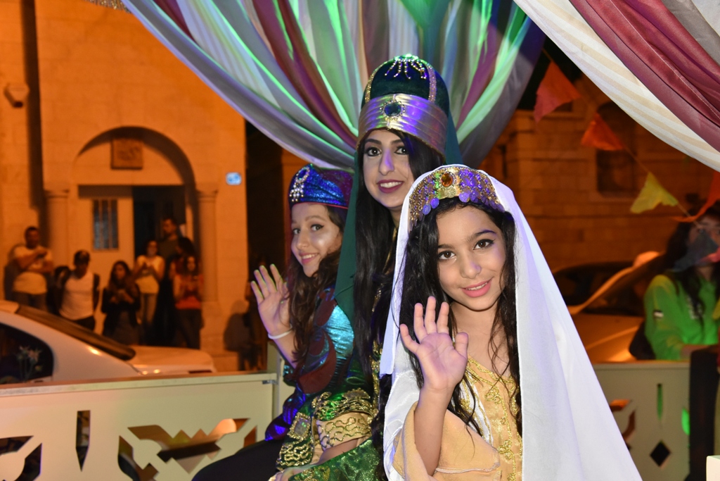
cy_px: 240
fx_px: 960
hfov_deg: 41.1
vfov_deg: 28.1
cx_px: 360
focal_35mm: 48
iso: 3200
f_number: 7.1
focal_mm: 48
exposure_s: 1/60
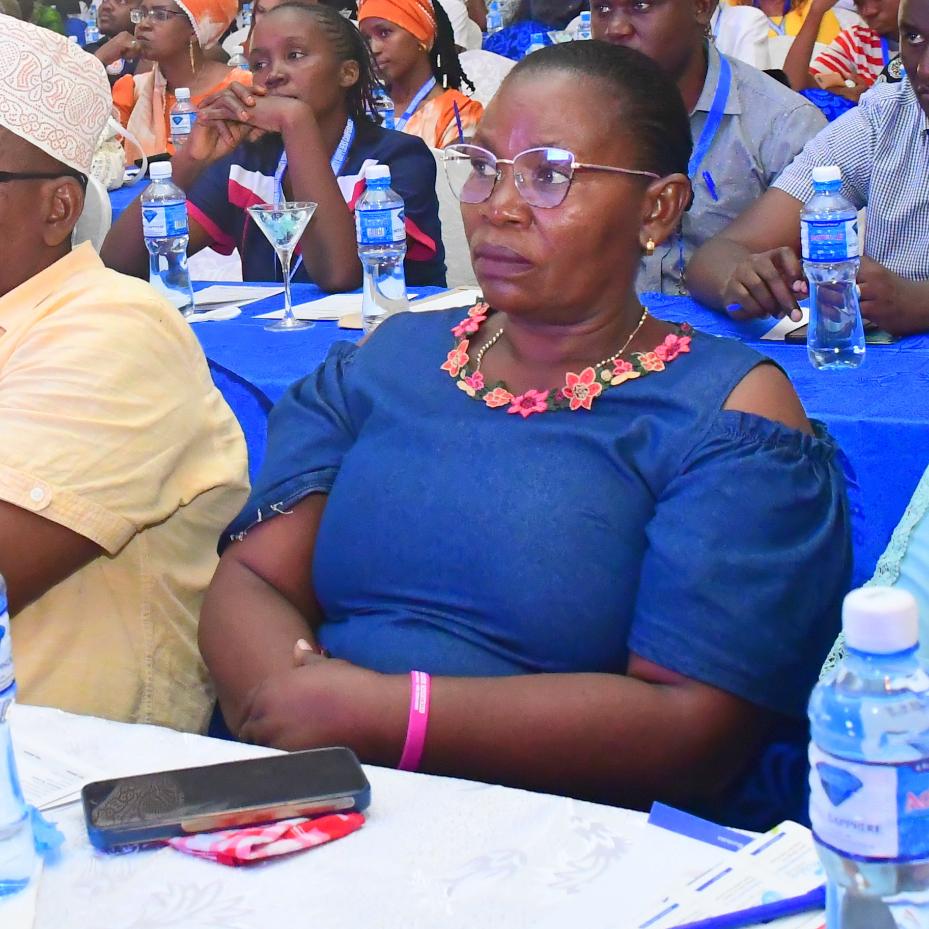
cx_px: 314
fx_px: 2125
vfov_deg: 24.1
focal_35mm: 70
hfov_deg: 24.5
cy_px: 135
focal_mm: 18
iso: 4000
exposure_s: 1/200
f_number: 6.3
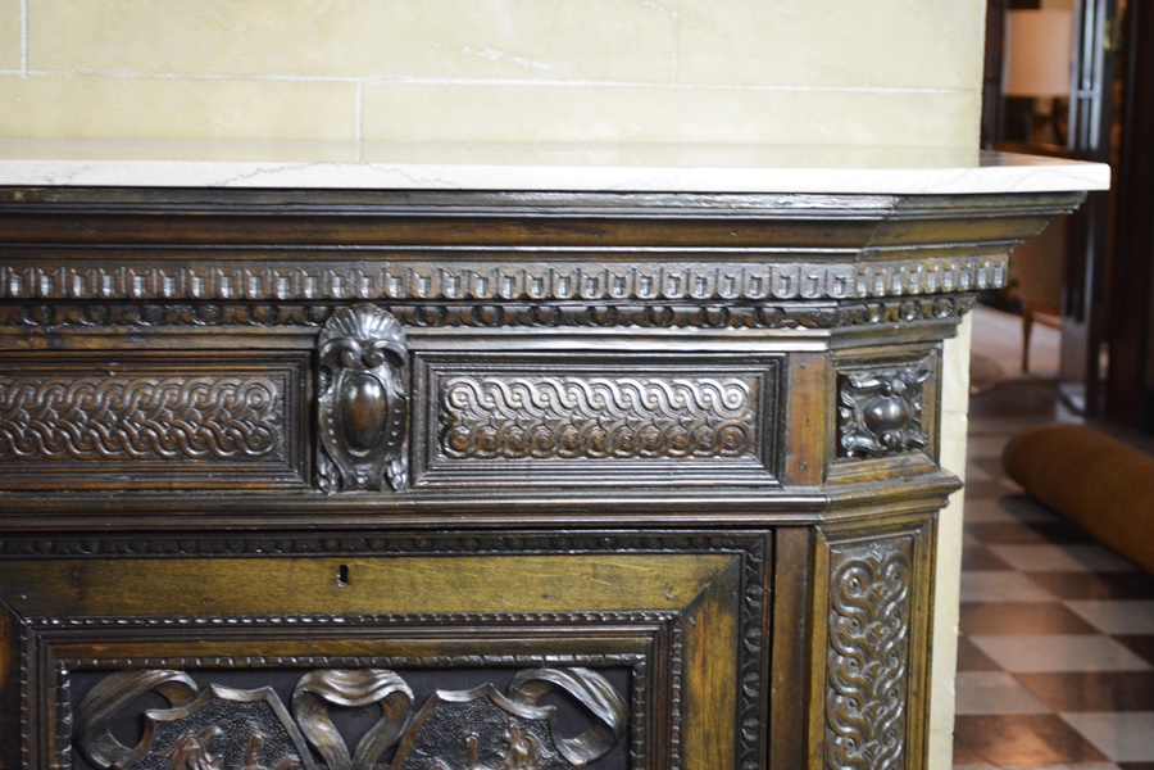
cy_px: 385
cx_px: 577
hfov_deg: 30.5
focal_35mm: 66
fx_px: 2116
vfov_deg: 20.6
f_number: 5.3
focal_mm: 44
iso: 1400
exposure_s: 1/30
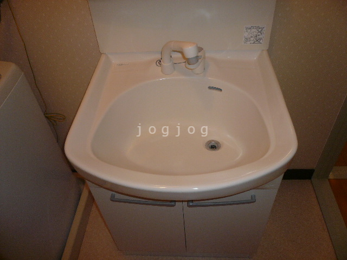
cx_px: 174
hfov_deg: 63.4
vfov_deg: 49.7
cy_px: 130
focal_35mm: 28
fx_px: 281
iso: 100
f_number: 2.8
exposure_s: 1/30
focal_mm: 4.6
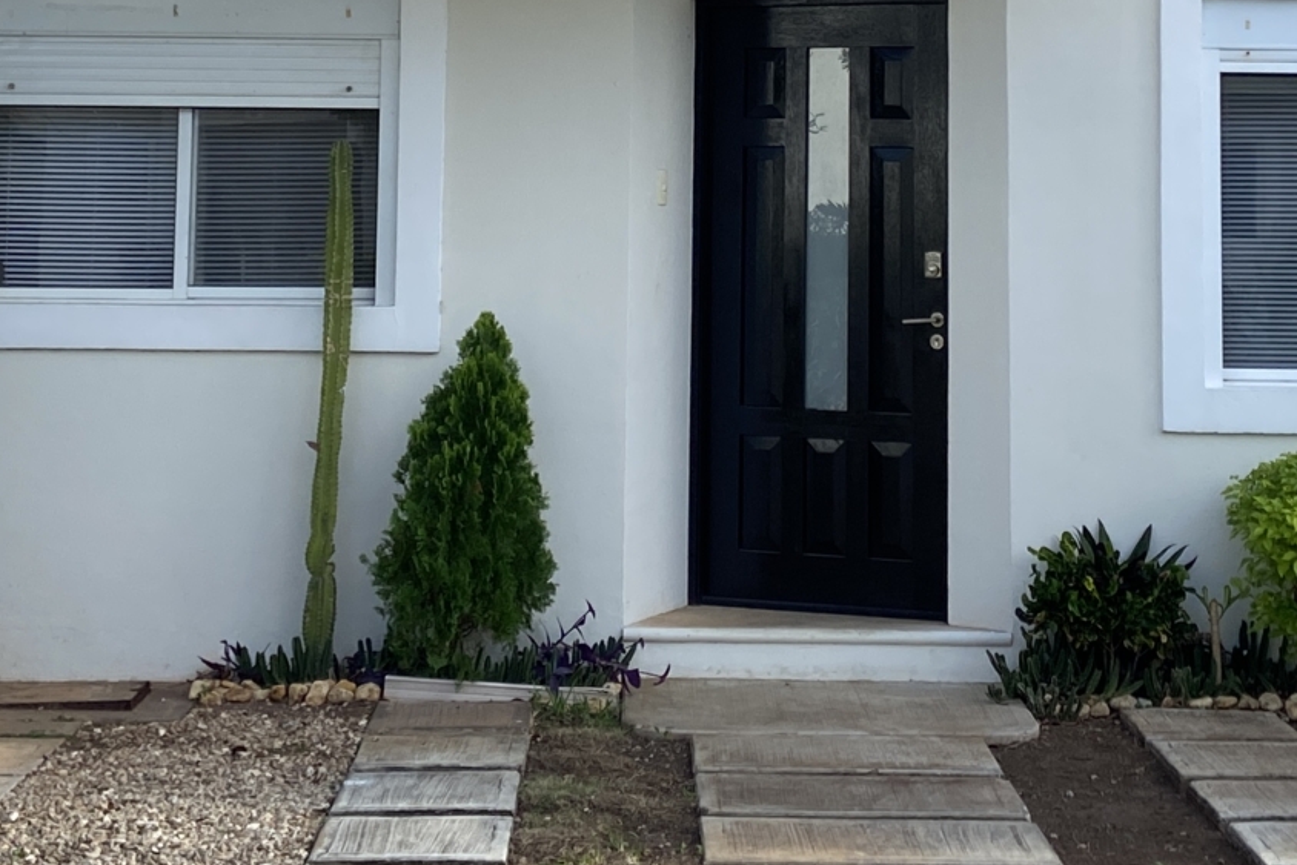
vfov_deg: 16.3
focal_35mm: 82
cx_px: 688
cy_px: -28
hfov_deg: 24.8
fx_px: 2955
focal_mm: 4.25
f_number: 1.8
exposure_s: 1/1754
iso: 32
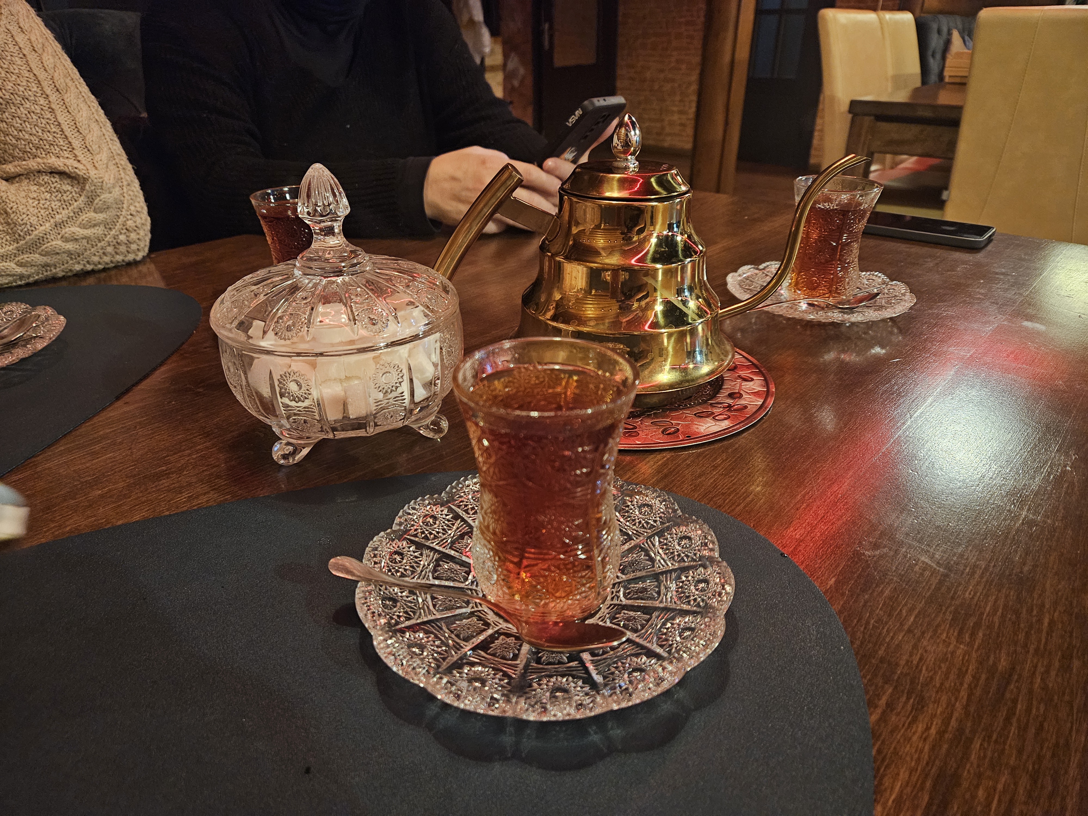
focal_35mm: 23
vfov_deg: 58.9
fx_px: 723
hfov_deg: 73.9
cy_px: 408
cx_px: 544
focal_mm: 5.4
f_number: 1.8
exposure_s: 1/25
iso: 640
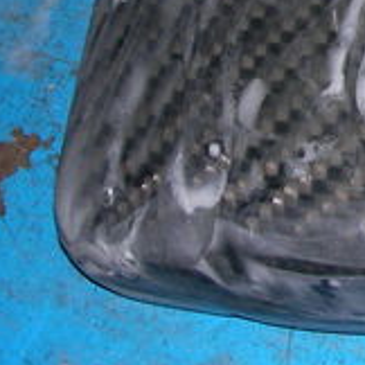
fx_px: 1587
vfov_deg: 12.9
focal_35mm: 133
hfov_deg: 12.3
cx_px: 590
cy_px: -29
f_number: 6.6
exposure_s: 1/30
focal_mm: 6.3
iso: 50
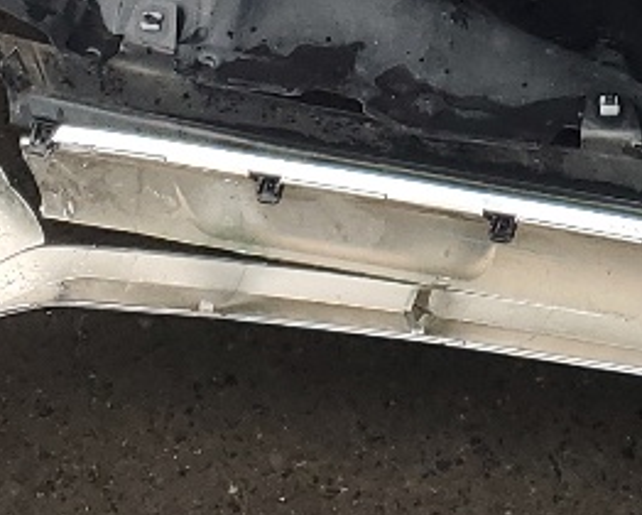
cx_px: 723
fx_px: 2947
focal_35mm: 155
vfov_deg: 9.4
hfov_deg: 12.2
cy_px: -493
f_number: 1.5
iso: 50
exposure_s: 1/385
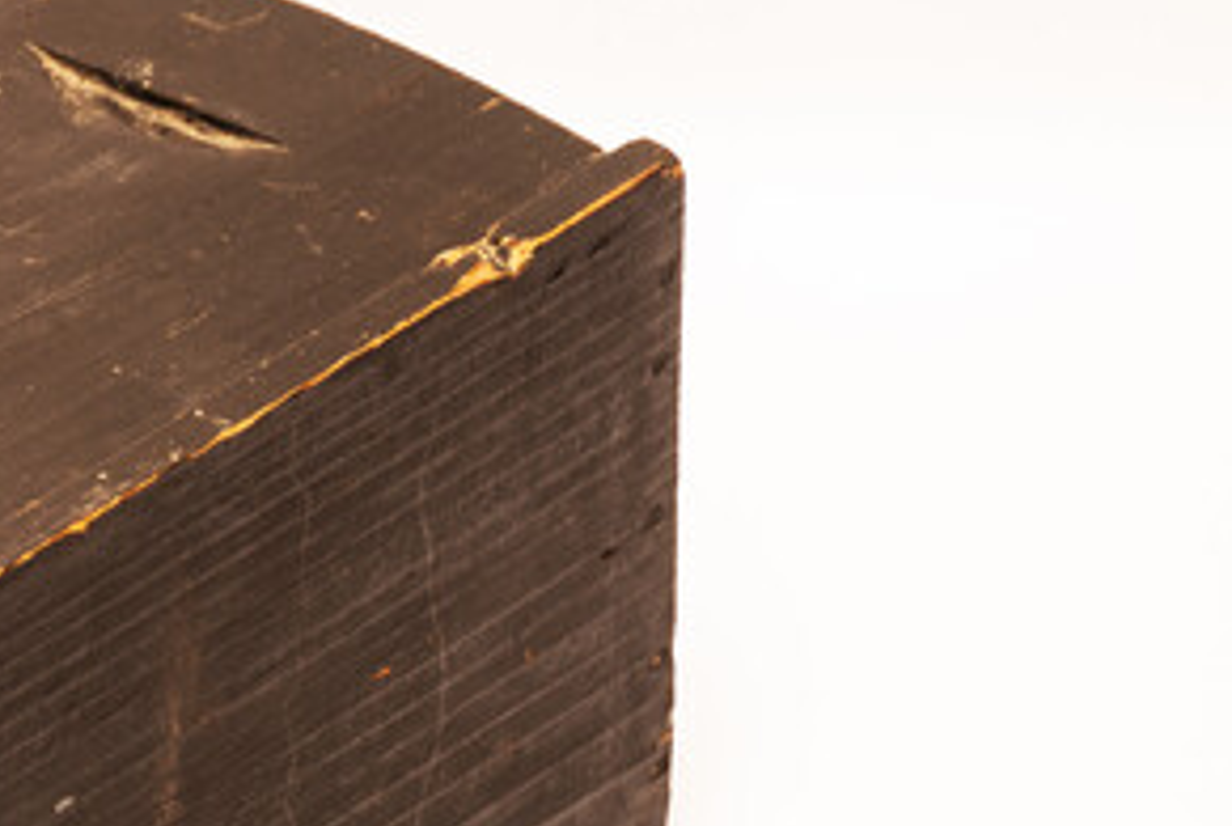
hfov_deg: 10.2
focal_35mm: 198
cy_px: 809
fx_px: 6786
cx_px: -254
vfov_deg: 6.9
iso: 100
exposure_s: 1/8
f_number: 4.5
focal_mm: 48
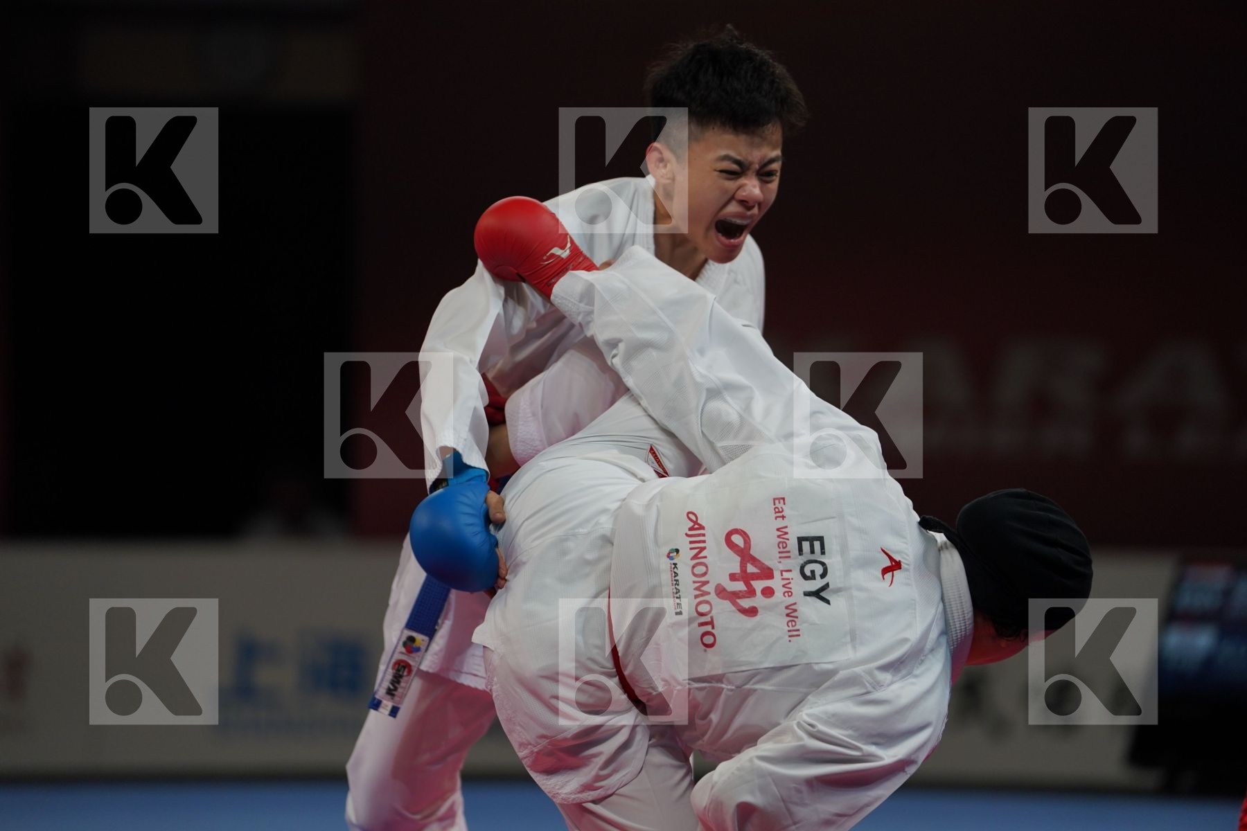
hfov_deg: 10.3
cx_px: 624
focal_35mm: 200
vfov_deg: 6.9
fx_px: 6927
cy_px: 416
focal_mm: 200
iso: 800
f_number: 2.8
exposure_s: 1/1000
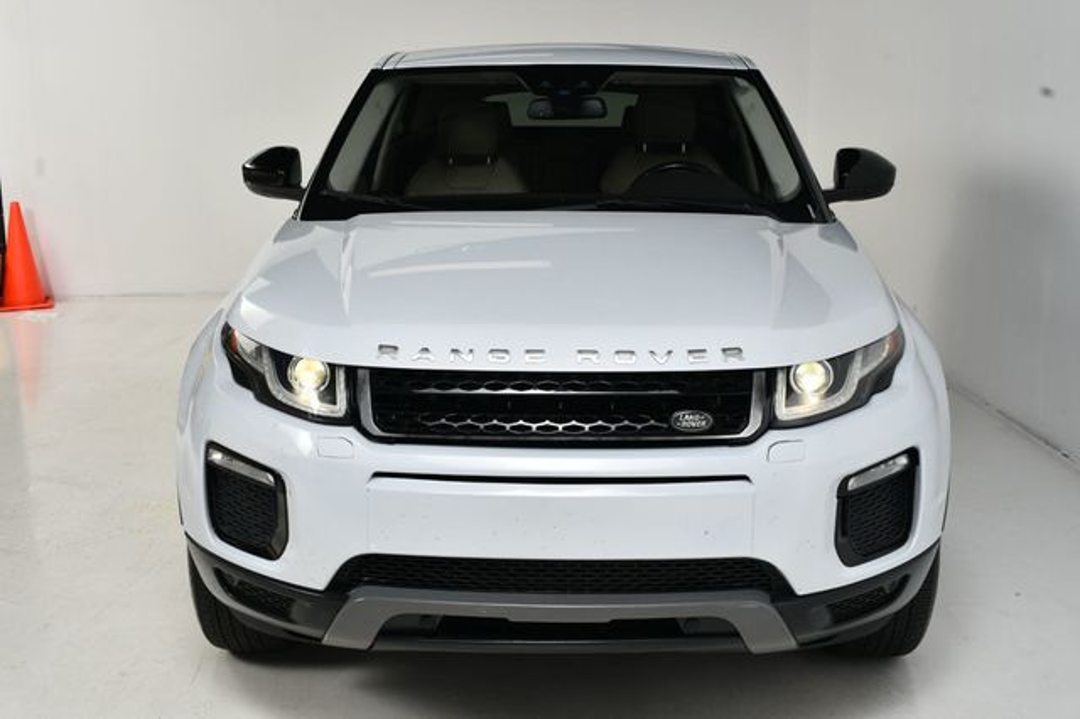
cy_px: 360
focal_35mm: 45
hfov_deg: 43.6
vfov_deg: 29.8
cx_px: 540
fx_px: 1349
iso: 100
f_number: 13
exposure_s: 1/160
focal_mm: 30
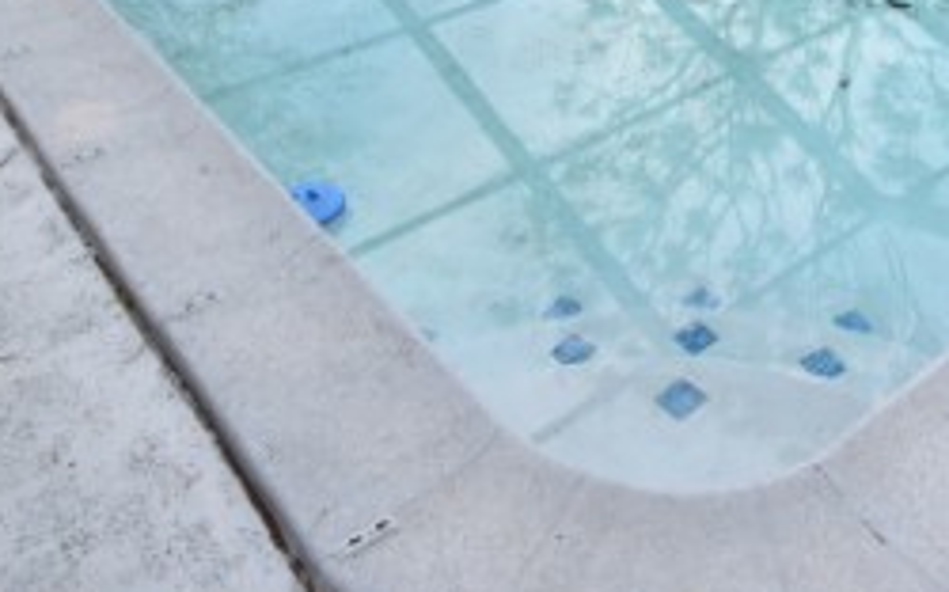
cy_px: -266
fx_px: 1137
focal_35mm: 44
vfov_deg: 23.9
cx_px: 736
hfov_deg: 43.5
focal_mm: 10
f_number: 3.5
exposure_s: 1/250
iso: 800
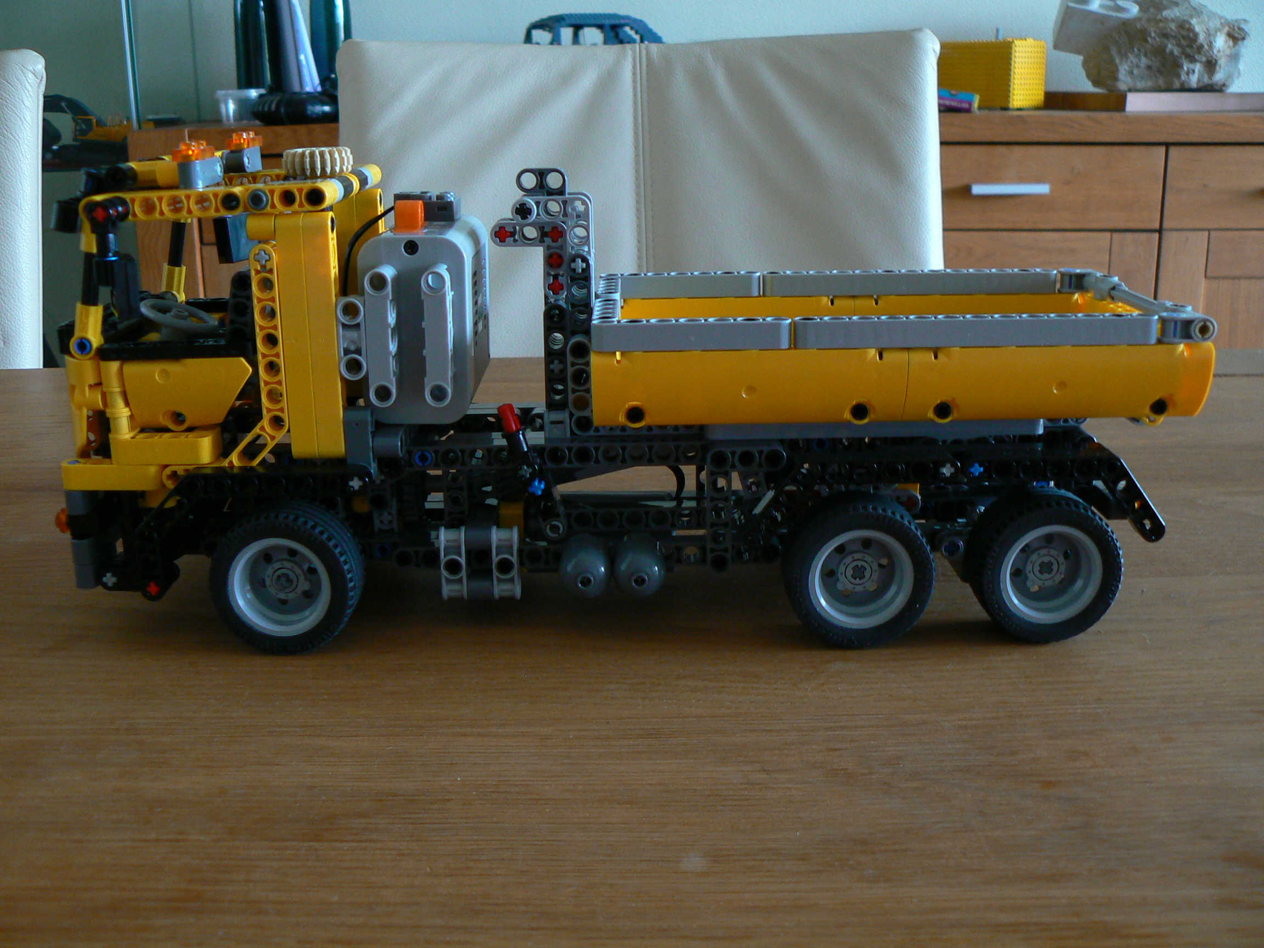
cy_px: 474
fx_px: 1315
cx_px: 632
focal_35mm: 36
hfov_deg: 51.4
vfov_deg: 39.7
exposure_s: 1/13
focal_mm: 6
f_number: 2.8
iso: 100
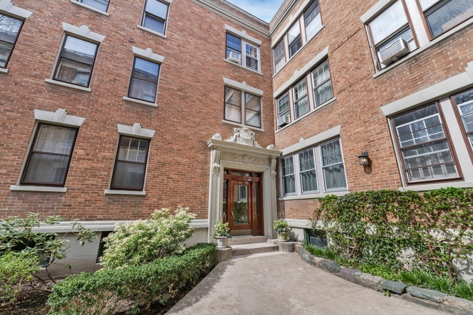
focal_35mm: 14
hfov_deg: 104.3
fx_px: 184
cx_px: 236
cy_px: 158
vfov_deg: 81.1
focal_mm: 14
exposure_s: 1/320
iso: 100
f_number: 5.6
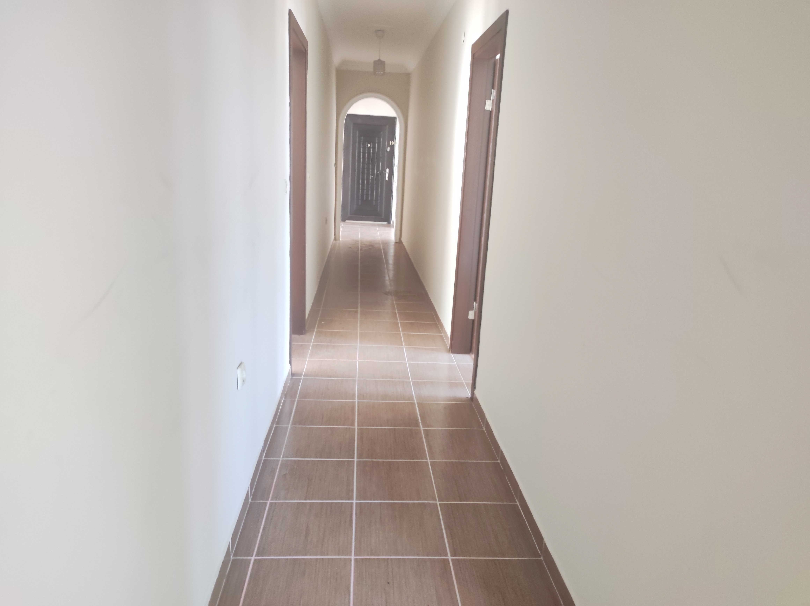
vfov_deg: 74.6
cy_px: 303
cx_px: 405
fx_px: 397
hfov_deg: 91.1
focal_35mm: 17
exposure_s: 1/33
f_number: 1.79
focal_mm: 4.74
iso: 1219
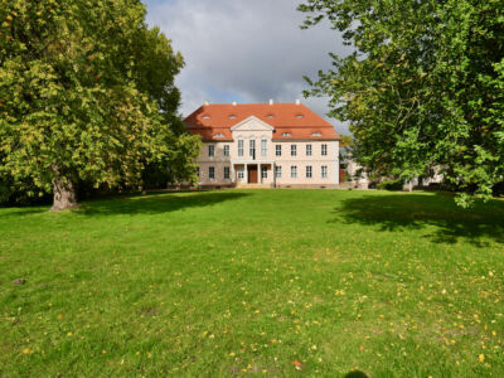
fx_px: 349
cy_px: 189
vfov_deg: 56.8
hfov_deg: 71.6
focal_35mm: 24
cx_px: 252
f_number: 11
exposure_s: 1/400
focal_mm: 12
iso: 200
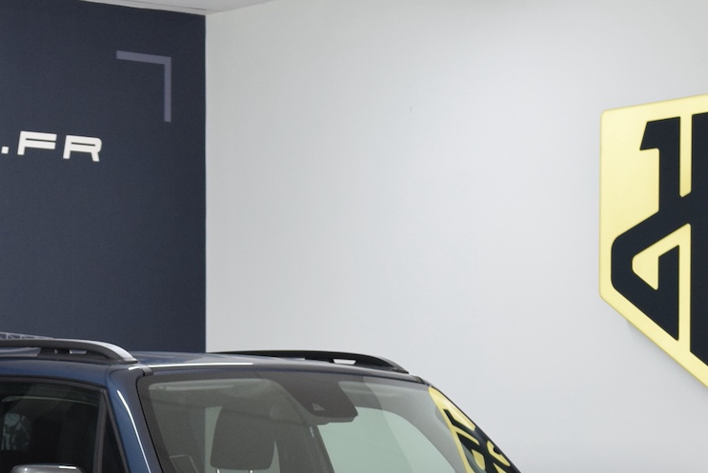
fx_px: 2643
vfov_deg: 10.1
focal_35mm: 134
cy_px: 532
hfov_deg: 15.2
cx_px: 141
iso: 640
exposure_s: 1/60
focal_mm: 35
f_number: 2.8
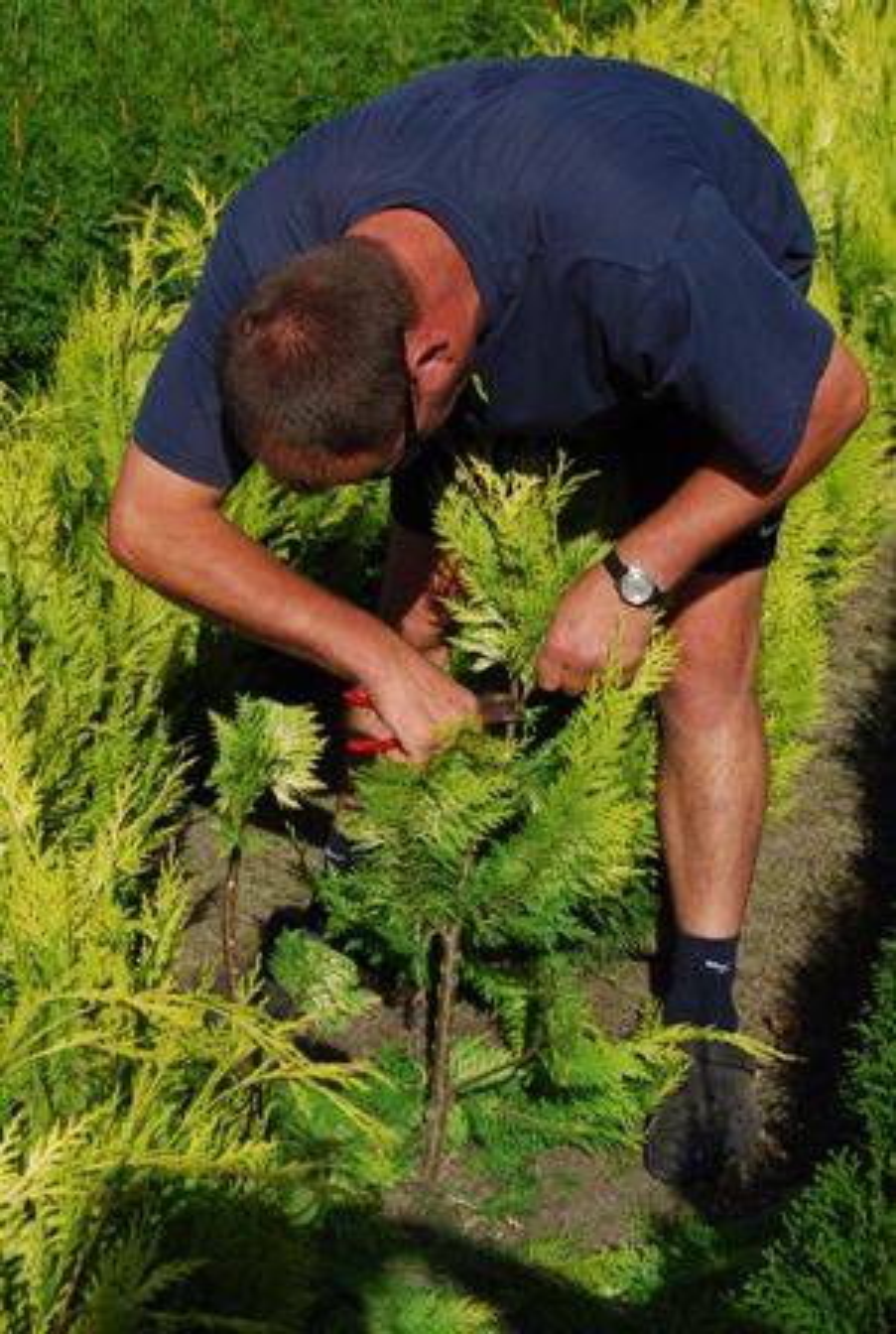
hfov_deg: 19.8
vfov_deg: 29.2
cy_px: 667
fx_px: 2562
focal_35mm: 69
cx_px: 448
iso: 100
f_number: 8
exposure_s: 1/250
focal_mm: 46
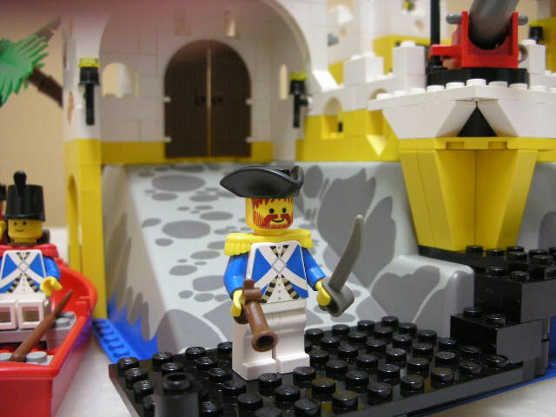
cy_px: 208
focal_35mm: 35
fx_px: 562
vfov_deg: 40.7
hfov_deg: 52.6
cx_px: 278
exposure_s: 1/12
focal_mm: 5.8
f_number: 2.8
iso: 200
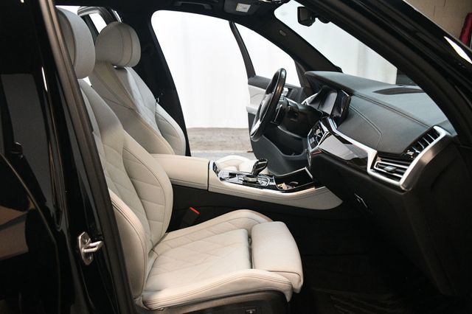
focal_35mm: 33
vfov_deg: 39.9
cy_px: 157
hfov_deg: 57.2
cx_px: 236
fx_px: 432
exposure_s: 1/100
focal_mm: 22
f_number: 3.5
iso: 3200
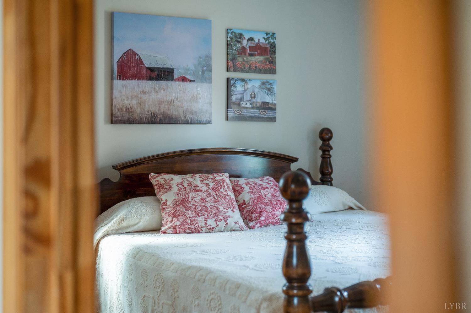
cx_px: 236
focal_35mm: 50
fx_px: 654
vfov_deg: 26.9
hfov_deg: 39.6
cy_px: 156
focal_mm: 50
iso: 1000
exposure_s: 1/60
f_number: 2.5
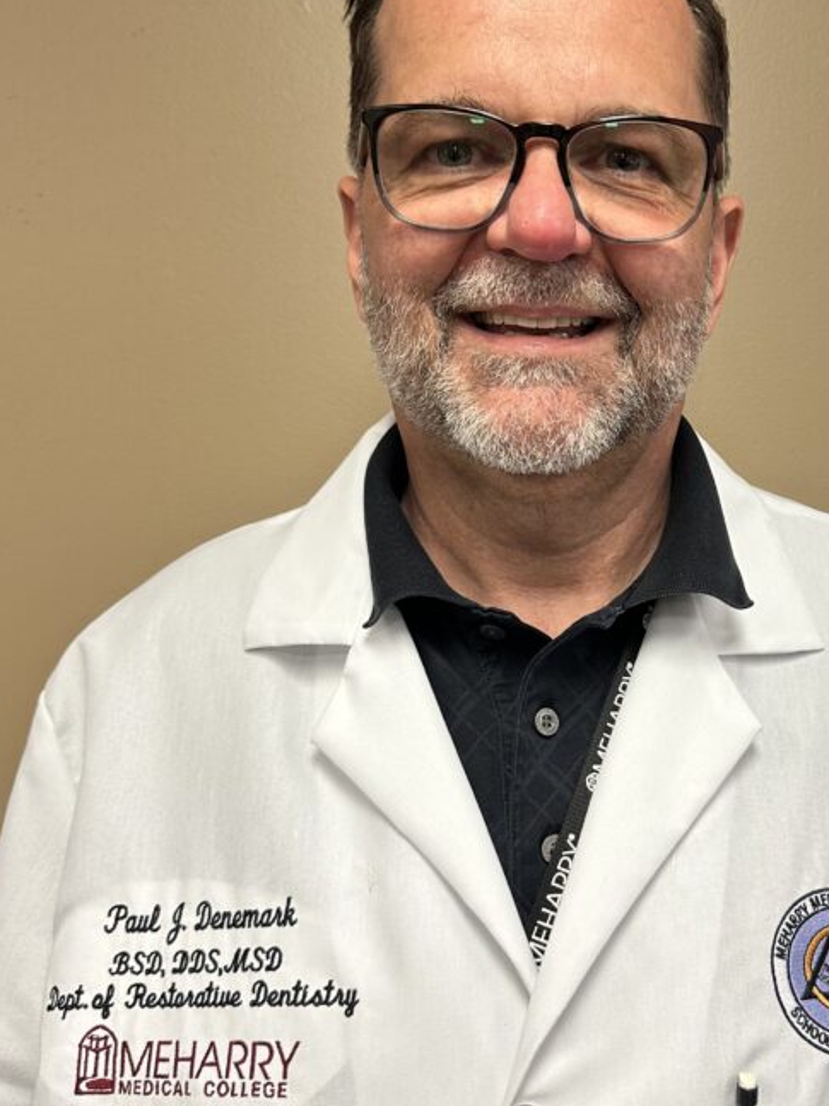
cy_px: 559
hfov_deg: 37.1
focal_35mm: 38
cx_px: 586
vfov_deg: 49.0
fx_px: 1214
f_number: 1.78
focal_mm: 6.86
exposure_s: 1/60
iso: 160
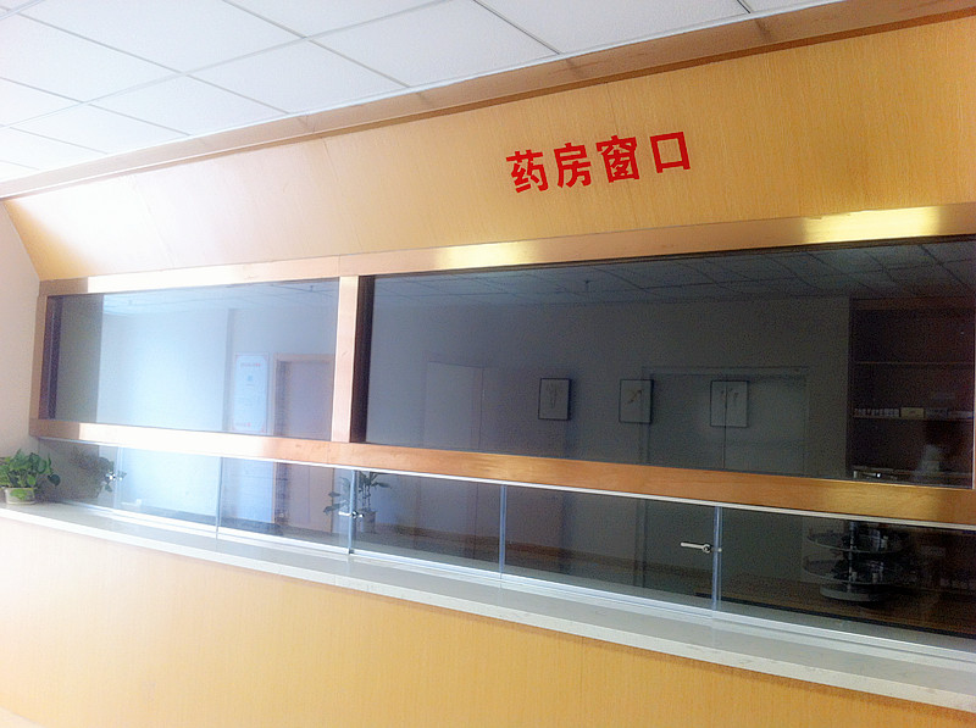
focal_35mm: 35
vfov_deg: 40.6
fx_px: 985
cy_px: 364
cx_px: 488
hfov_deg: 52.7
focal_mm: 3.85
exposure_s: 1/15
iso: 100
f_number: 2.8
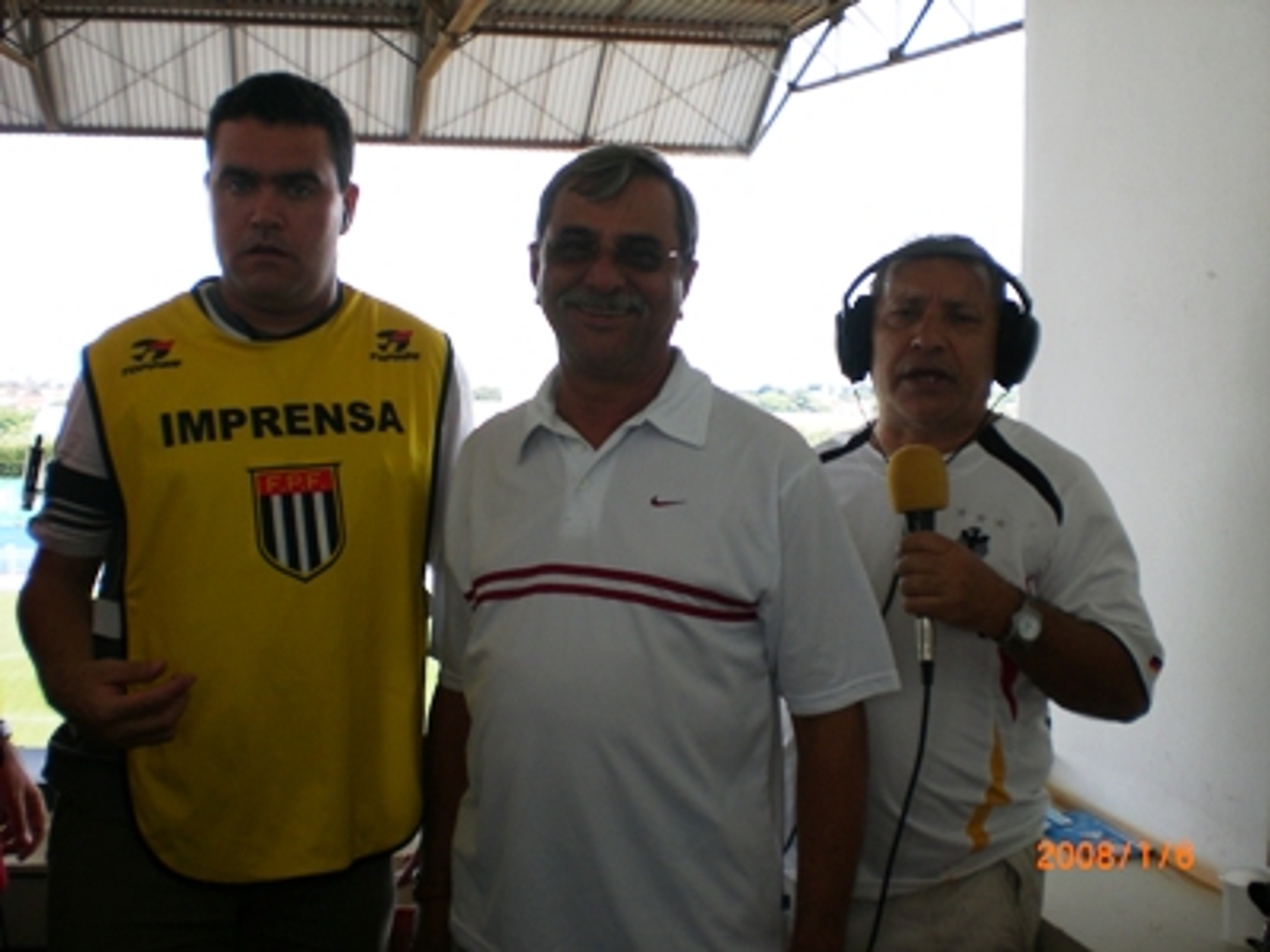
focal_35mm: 38
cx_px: 635
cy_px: 476
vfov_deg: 37.7
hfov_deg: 49.0
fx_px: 1394
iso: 50
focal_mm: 6.3
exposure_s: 1/200
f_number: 3.1
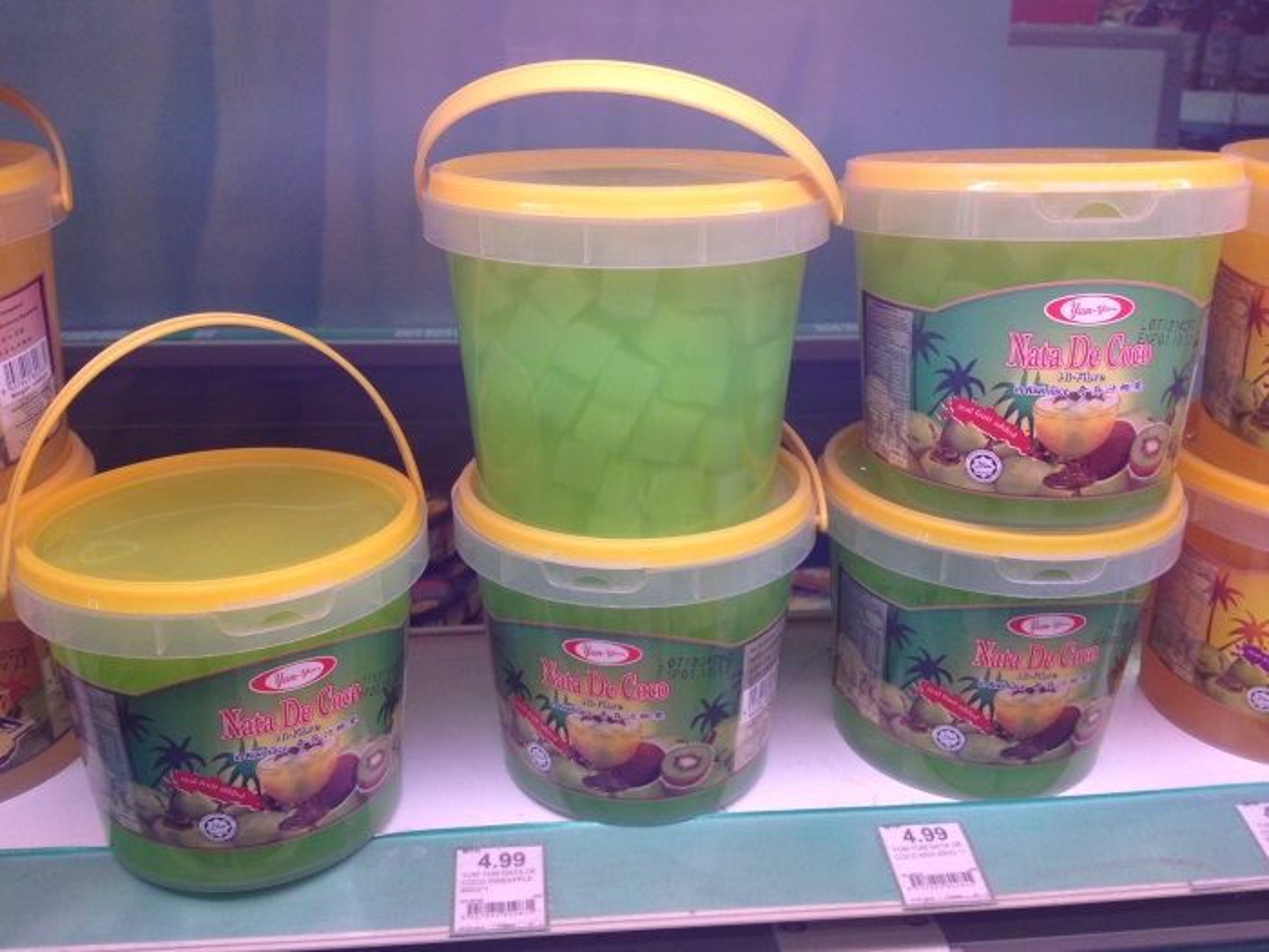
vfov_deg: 40.7
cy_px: 476
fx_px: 1283
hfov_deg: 52.6
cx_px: 634
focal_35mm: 35
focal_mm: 4.28
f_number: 2.4
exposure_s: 1/60
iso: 64
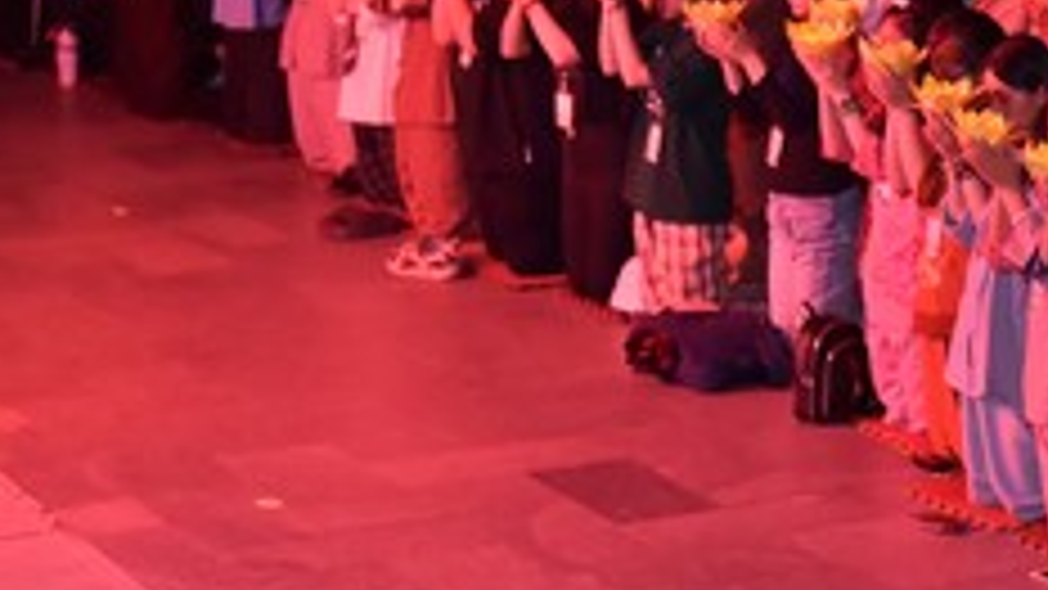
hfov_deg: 14.2
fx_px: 4057
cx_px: 1282
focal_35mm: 146
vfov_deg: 8.3
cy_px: 7
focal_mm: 50
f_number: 2.8
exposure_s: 1/125
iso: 1250
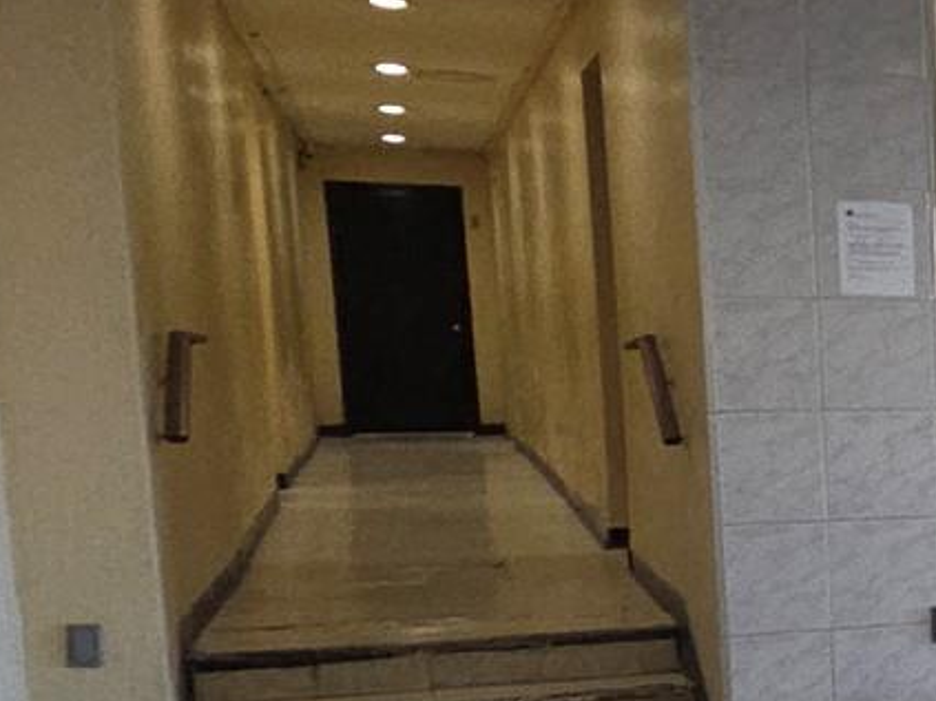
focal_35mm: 63
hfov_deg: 21.4
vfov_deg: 22.6
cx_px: 1644
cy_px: 650
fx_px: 1703
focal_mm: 2.2
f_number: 2.2
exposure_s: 1/60
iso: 125
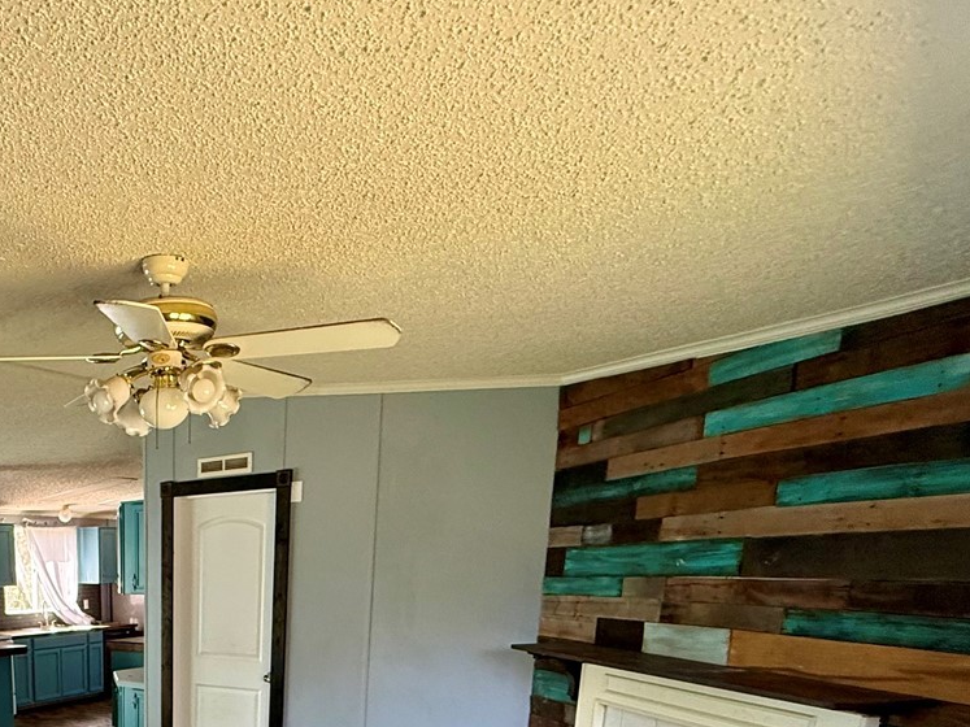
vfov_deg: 39.9
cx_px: 97
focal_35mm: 30
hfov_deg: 52.7
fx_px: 841
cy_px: 758
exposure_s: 1/99
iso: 250
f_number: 2.2
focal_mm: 2.22
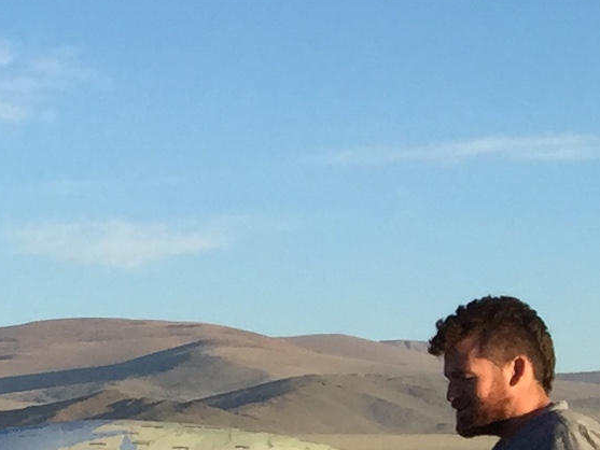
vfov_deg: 8.5
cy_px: 665
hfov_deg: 10.1
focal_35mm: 170
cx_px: -840
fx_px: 2947
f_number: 2.2
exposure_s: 1/1236
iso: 32
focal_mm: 4.15
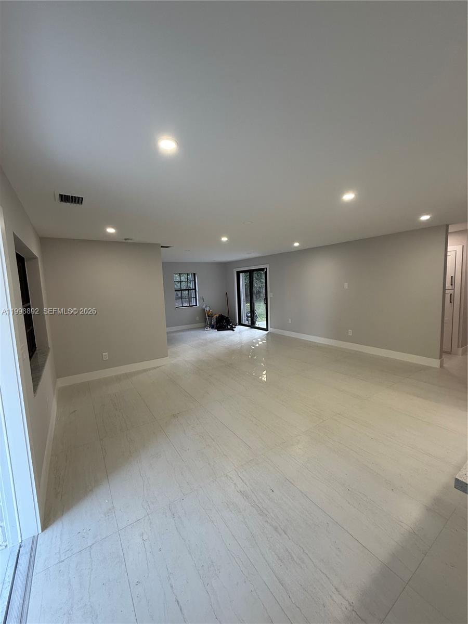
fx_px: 252
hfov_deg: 85.7
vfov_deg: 102.1
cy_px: 312
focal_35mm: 14
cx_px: 234
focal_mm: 2.22
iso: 160
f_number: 2.2
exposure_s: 1/120
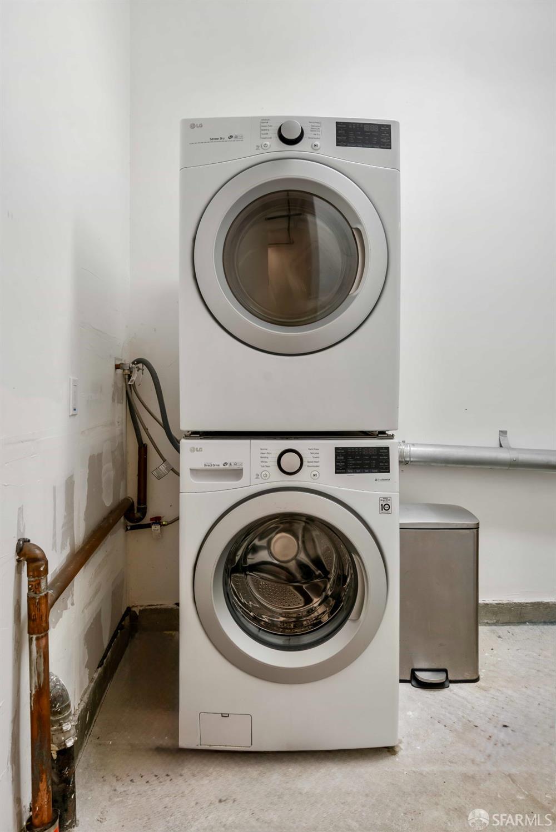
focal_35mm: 22
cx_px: 278
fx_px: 509
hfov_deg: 57.3
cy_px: 416
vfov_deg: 78.6
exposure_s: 1/13
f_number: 8
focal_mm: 22
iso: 640
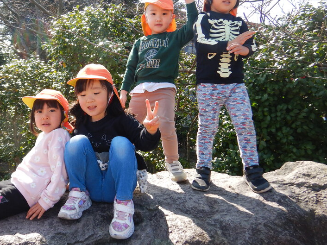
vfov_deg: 41.6
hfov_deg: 52.9
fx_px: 321
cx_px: 108
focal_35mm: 34
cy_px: 101
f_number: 2.8
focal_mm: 4.3
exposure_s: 1/640
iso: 125
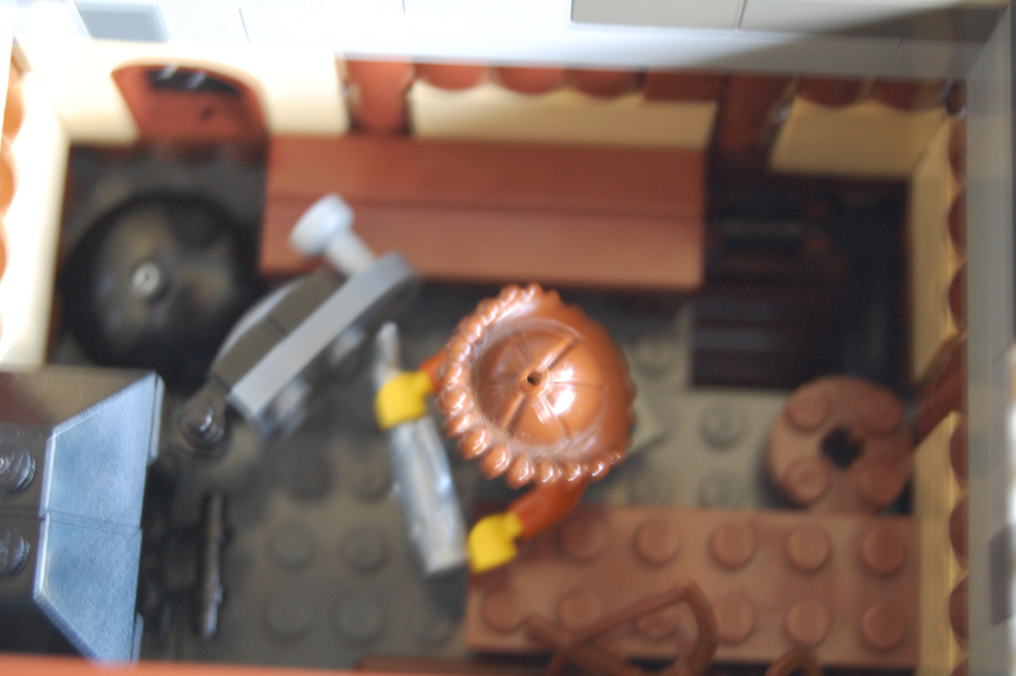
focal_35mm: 82
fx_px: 2326
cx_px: 508
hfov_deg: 24.6
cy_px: 338
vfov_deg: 16.5
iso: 900
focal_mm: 55
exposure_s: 1/8
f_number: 5.6
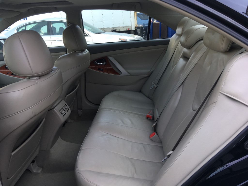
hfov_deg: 61.7
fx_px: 208
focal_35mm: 29
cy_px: 93
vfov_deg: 48.2
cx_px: 124
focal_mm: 4.15
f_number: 2.2
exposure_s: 1/120
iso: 25
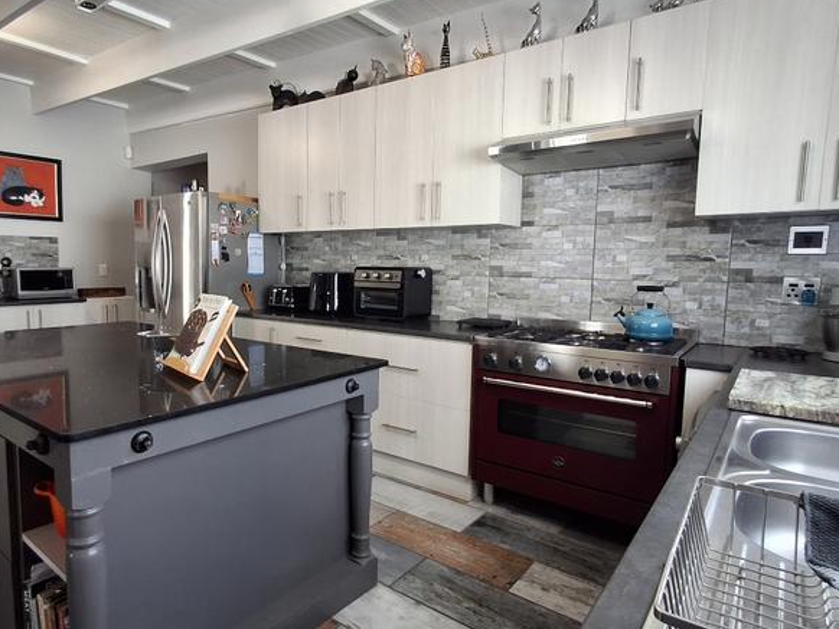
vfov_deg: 61.0
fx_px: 533
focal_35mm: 22
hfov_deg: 75.6
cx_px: 336
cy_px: 323
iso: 50
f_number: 2.2
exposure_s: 1/50
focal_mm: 1.64
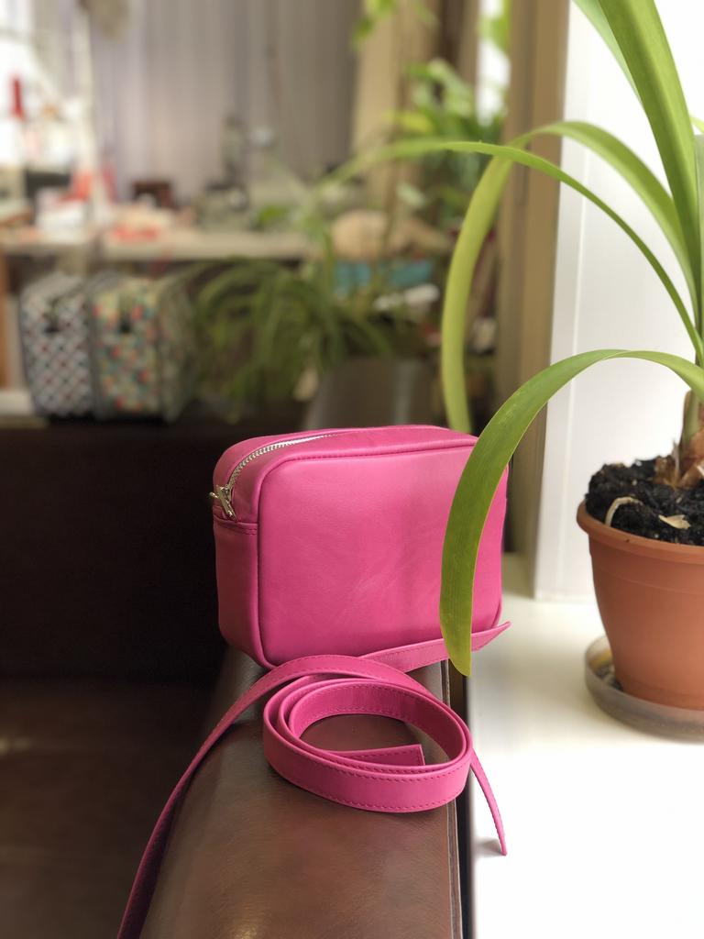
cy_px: 470
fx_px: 1410
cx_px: 352
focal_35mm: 52
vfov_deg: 36.8
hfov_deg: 28.0
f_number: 2.4
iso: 50
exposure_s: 1/50
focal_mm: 6
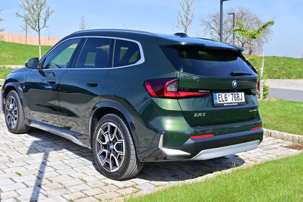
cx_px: 152
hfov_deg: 46.4
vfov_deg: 31.9
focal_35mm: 42
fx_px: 353
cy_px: 101
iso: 800
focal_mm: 28
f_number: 14
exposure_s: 1/640
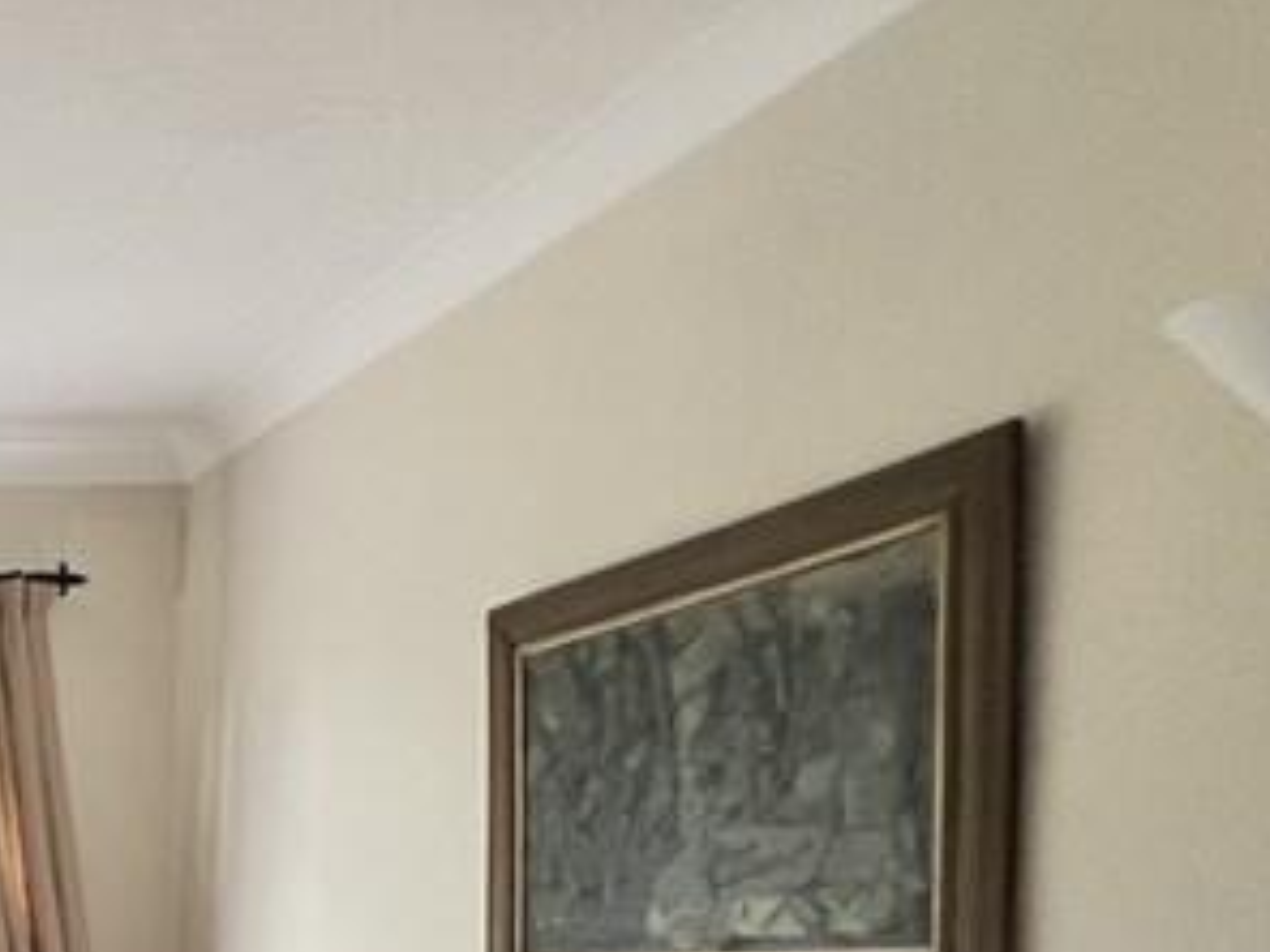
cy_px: 1044
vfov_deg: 31.9
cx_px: -530
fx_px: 1468
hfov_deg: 31.0
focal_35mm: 40
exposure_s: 1/70
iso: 250
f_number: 1.8
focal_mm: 1.57
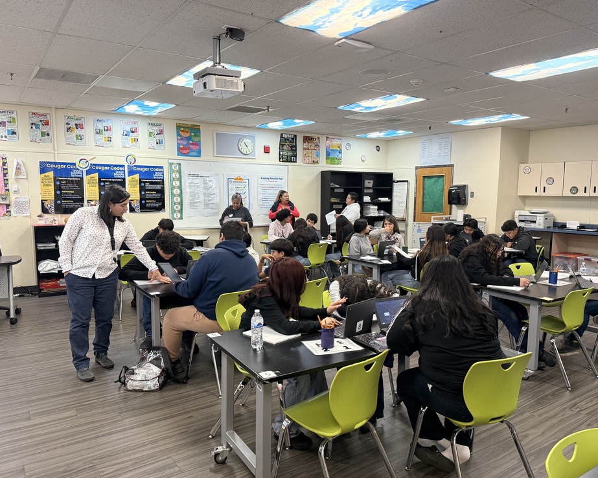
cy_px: 248
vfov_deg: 54.9
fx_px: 460
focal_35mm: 26
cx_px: 312
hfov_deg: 66.0
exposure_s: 1/60
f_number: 1.78
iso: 320
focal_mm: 6.76
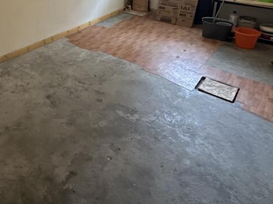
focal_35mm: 30
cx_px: 39
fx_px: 236
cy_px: 1
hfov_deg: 54.0
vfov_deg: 40.9
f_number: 2.2
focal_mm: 2.22
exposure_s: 1/50
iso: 320
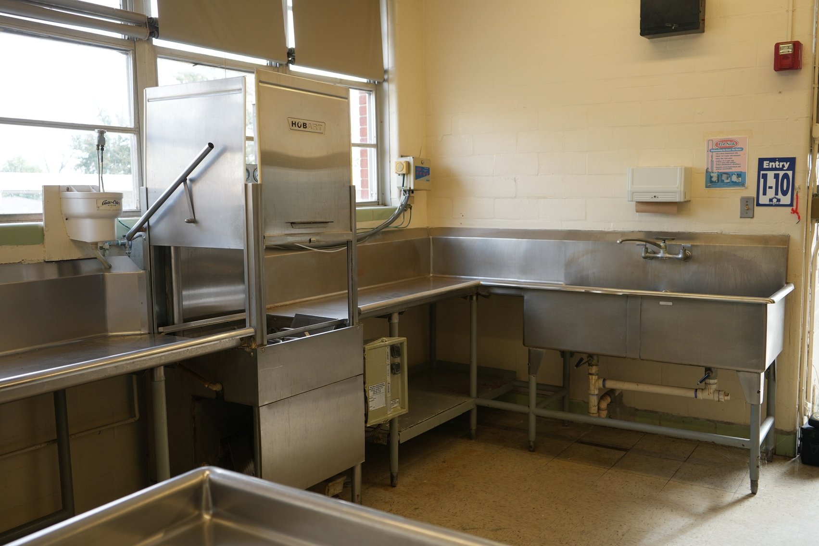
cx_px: 410
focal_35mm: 33
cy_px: 273
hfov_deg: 57.2
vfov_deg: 40.0
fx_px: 751
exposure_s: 1/160
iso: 320
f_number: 4
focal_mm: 33
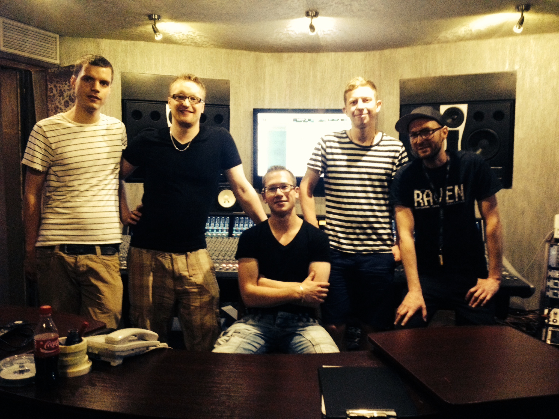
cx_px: 280
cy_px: 210
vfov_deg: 40.7
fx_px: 565
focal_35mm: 35
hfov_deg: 52.6
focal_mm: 4.28
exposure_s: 1/15
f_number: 2.4
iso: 640
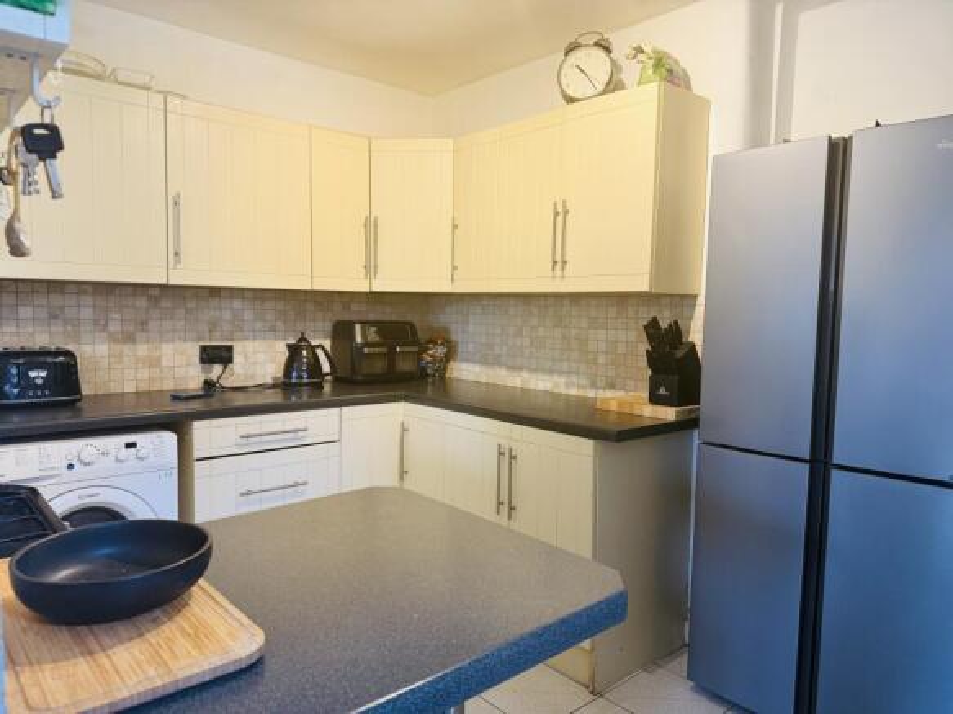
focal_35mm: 24
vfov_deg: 56.8
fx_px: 661
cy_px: 357
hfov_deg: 71.6
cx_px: 476
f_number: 1.78
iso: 200
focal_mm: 6.76
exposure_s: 1/50
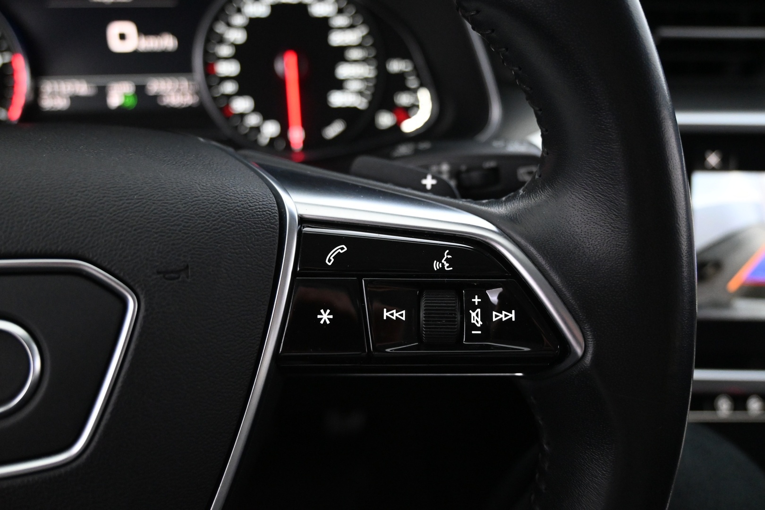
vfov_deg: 42.6
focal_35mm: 31
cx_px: 382
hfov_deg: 60.7
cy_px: 255
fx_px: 653
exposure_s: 1/30
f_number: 3.8
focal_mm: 20.5
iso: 4000
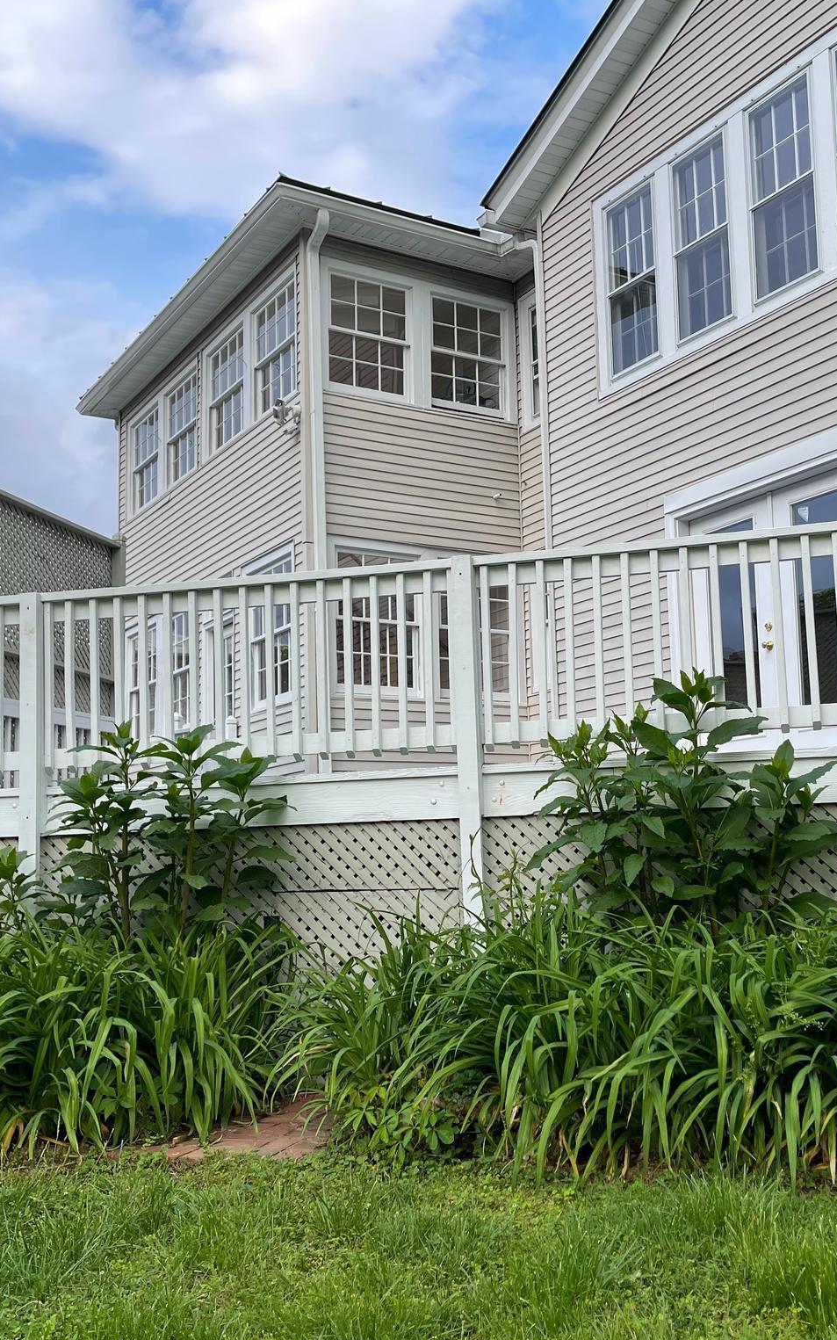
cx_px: 477
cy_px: 673
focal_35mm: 37
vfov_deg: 52.8
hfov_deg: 34.4
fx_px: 1351
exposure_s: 1/770
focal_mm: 5.1
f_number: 1.6
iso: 32
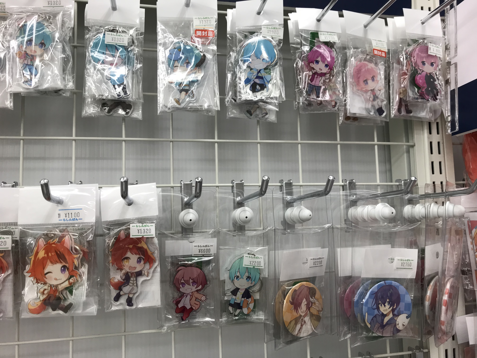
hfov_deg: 63.4
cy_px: 179
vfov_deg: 49.7
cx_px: 238
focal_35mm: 28
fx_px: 386
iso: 32
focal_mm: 3.99
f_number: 1.8
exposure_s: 1/120
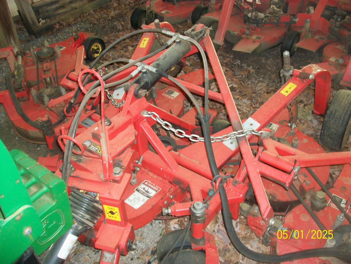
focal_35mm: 34
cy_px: 132
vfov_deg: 41.8
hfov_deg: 54.0
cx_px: 176
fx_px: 345
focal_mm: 5.7
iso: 160
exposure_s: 1/60
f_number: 2.8
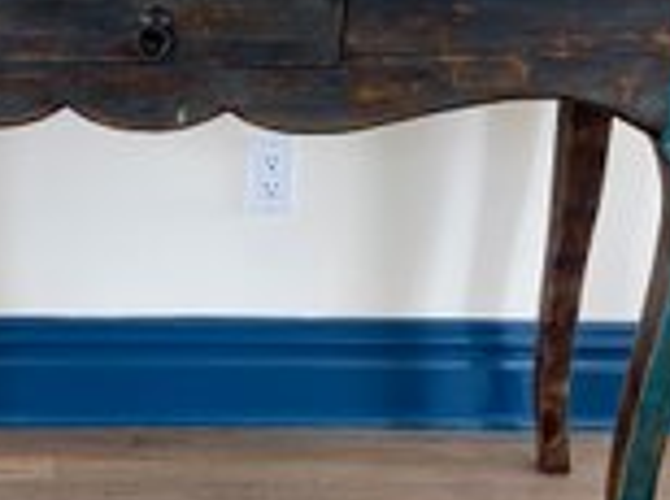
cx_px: 154
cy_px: 202
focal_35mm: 58
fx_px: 1121
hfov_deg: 32.5
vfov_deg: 25.1
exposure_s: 1/121
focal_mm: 4.2
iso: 80
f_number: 1.6
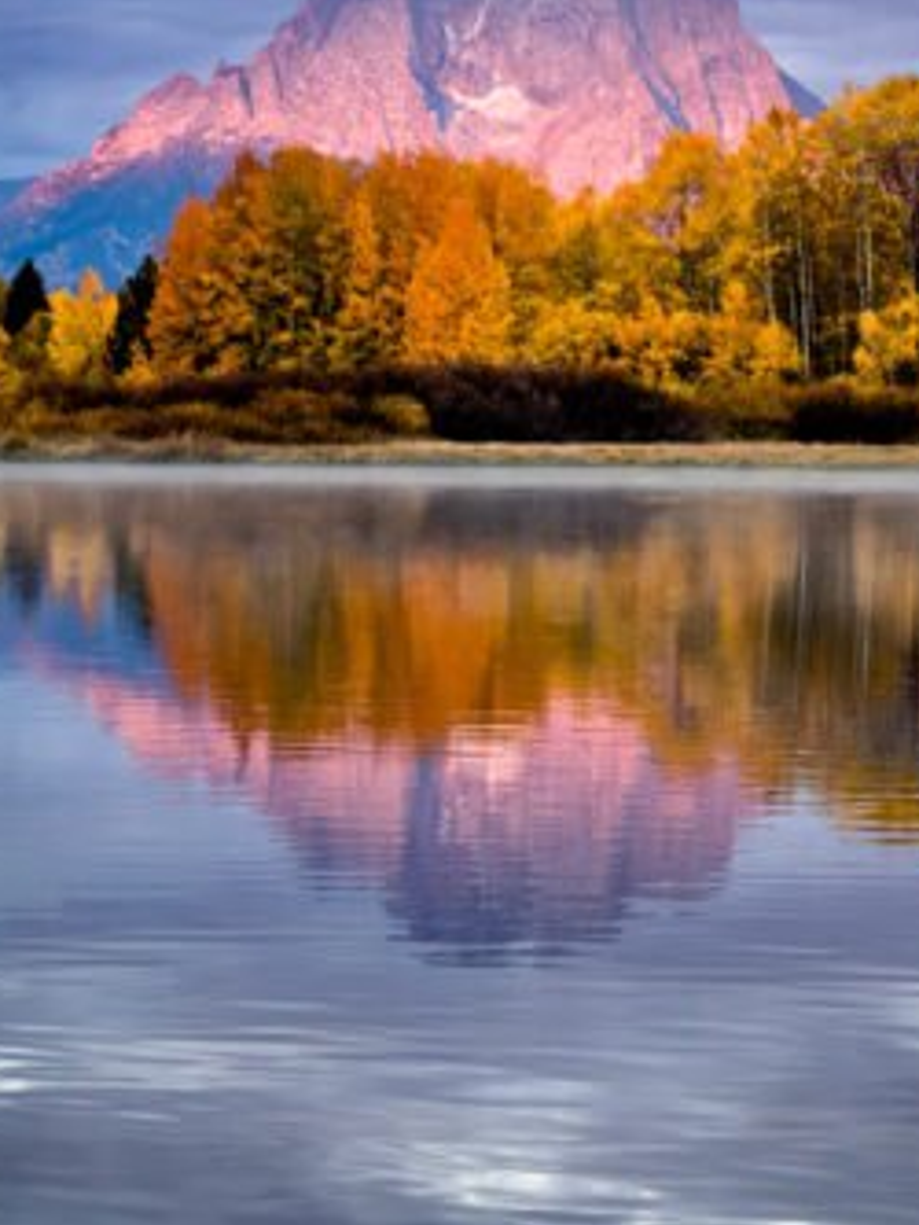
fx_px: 5236
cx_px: 478
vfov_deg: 13.3
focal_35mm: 148
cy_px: 429
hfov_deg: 10.0
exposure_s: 1/120
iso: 250
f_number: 2.8
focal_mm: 16.89
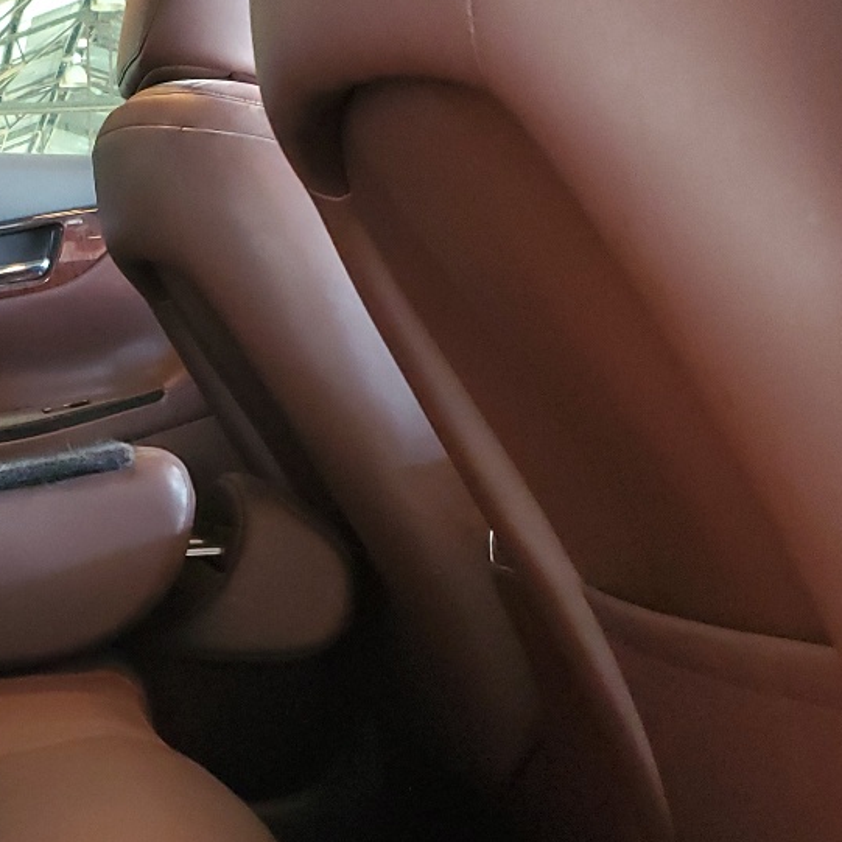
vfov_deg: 25.3
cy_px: 535
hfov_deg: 24.2
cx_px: 2
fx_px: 1871
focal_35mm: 68
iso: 323
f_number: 1.5
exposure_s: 1/25
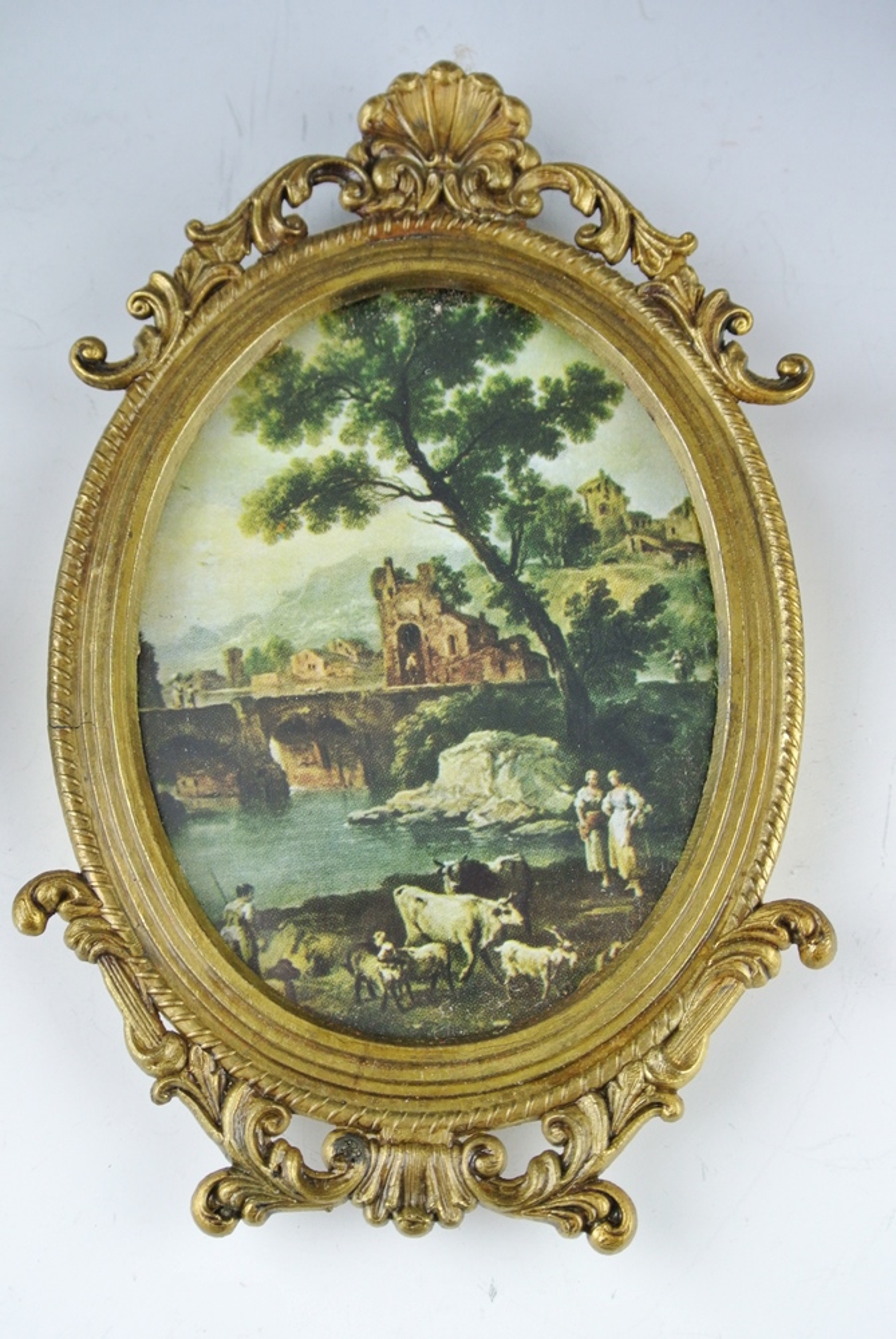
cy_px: 670
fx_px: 1936
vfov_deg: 38.2
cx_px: 448
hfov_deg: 26.1
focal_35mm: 52
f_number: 4.8
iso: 450
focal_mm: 19.6
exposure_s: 1/60
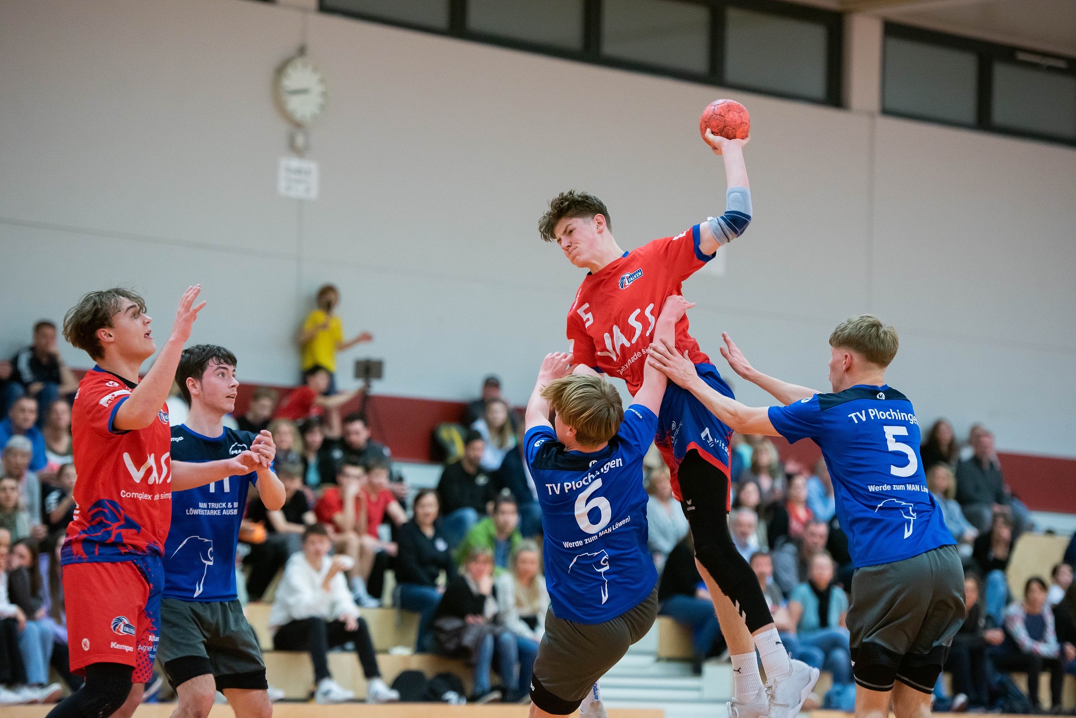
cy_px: 359
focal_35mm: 130
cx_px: 538
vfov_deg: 10.6
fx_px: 3887
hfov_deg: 15.8
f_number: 2.8
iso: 1000
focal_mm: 130
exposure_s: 1/500
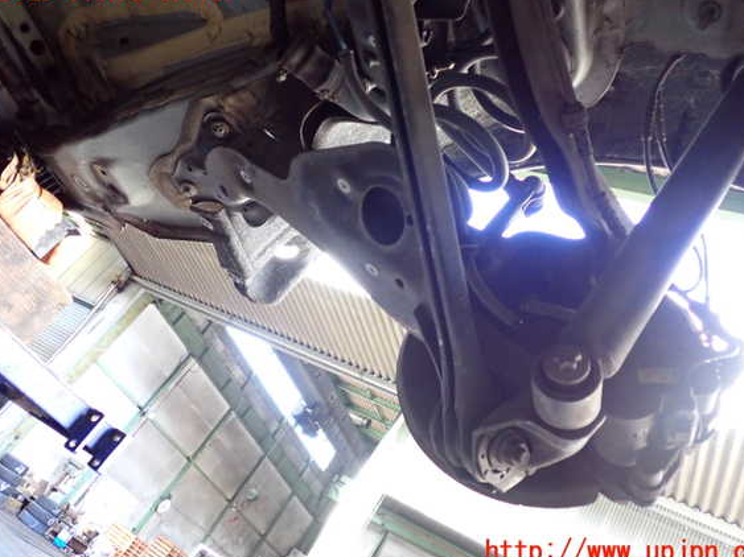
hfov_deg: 56.8
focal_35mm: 32
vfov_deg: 44.1
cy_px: 272
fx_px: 688
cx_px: 387
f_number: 2.3
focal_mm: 5.4
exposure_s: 1/100
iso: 640
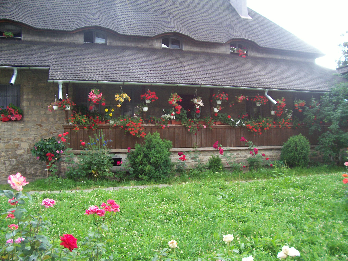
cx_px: 174
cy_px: 130
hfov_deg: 54.0
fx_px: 342
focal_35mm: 34
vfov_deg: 41.8
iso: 80
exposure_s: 1/89
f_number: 2.7
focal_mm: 5.6
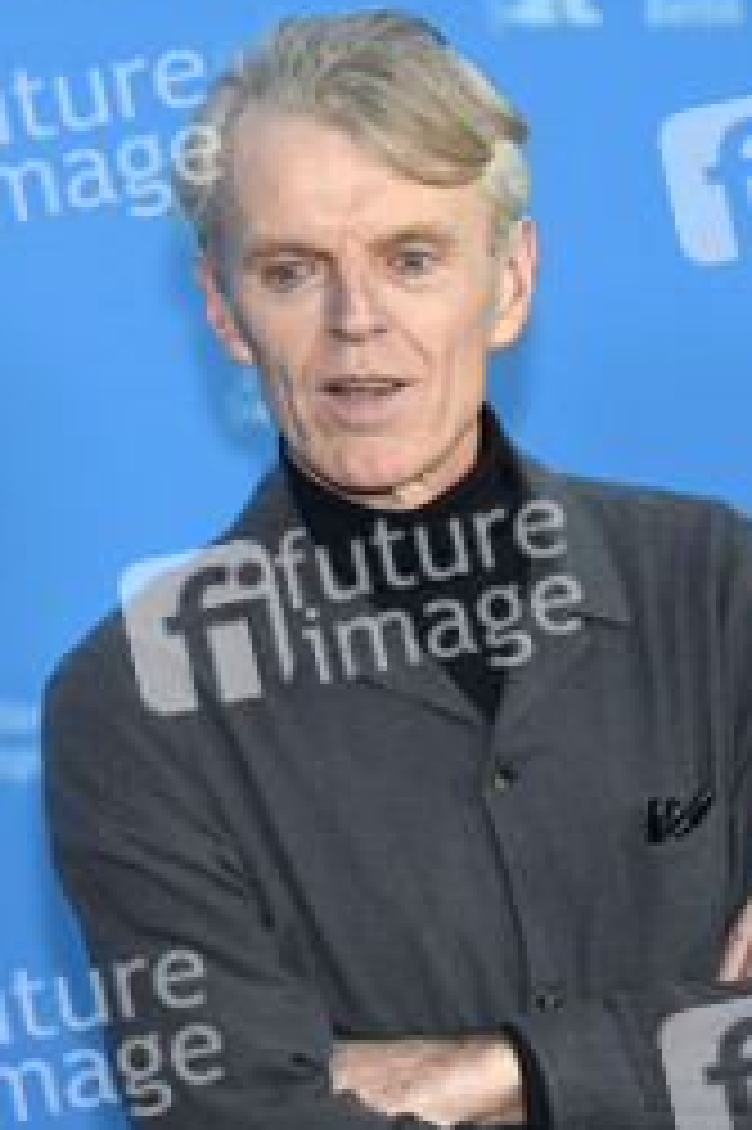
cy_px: 833
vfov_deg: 10.3
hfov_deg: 6.9
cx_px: 482
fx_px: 6243
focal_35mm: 199
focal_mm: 125
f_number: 3.5
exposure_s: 1/320
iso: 800
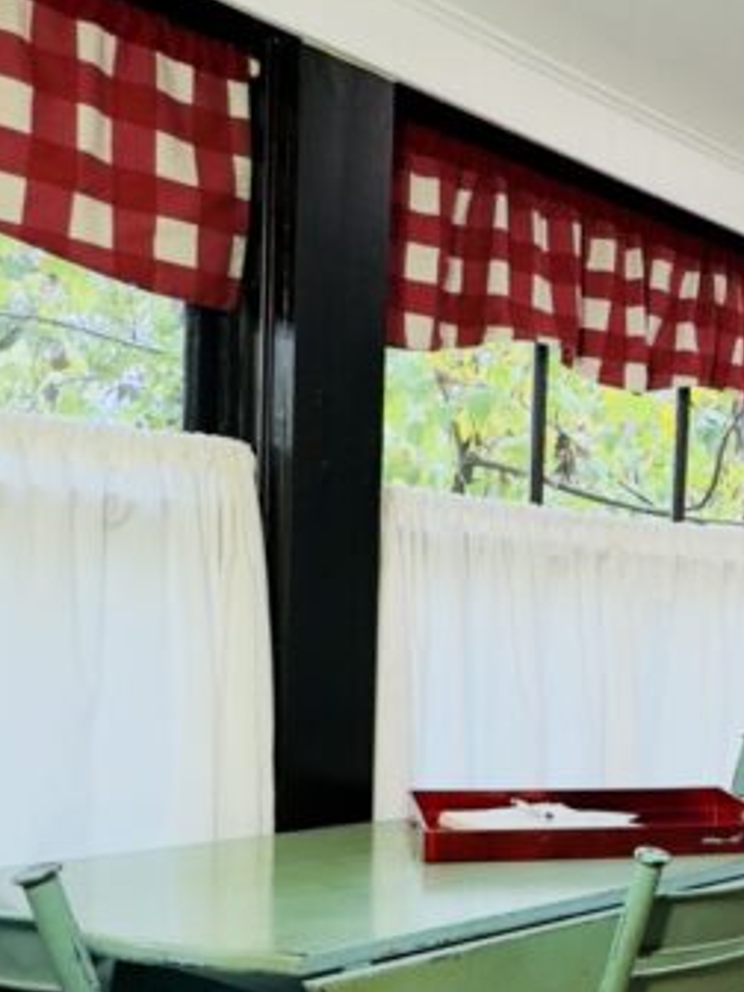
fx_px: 1290
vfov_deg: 41.2
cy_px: 709
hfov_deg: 28.6
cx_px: 856
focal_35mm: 45
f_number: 2.2
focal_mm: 2.22
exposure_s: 1/120
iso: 125
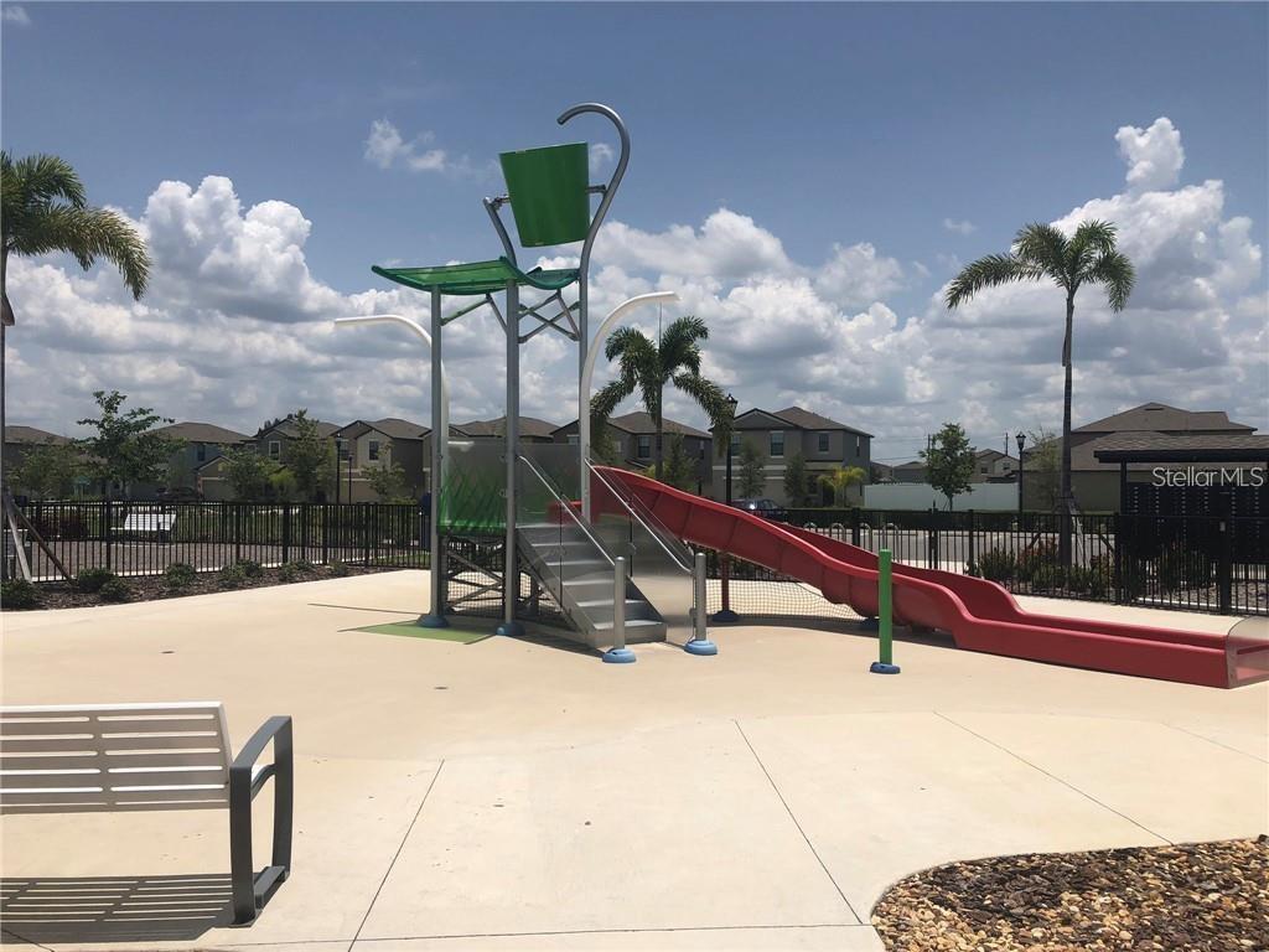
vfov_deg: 49.7
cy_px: 476
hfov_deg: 63.4
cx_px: 634
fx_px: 1026
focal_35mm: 28
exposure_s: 1/5405
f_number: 1.8
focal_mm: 3.99
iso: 25
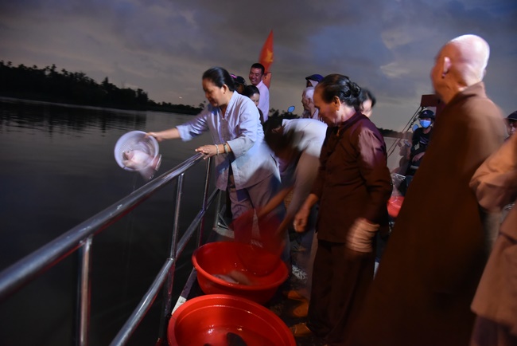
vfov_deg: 53.2
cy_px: 173
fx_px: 345
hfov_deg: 73.7
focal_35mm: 24
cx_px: 258
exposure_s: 1/5
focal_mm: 24
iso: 6400
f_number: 4
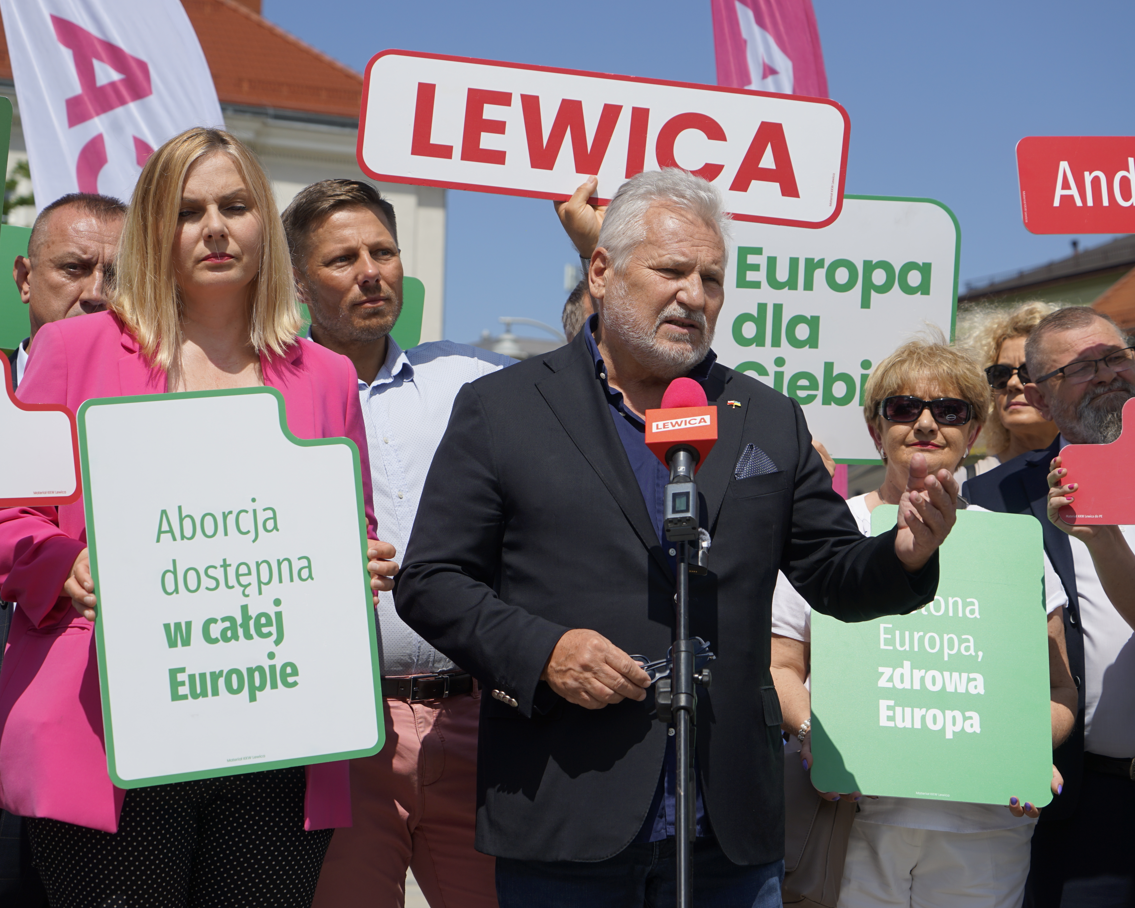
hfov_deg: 24.1
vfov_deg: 19.4
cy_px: 454
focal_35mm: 79
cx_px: 570
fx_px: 2654
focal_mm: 70
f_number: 6.3
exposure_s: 1/800
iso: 100
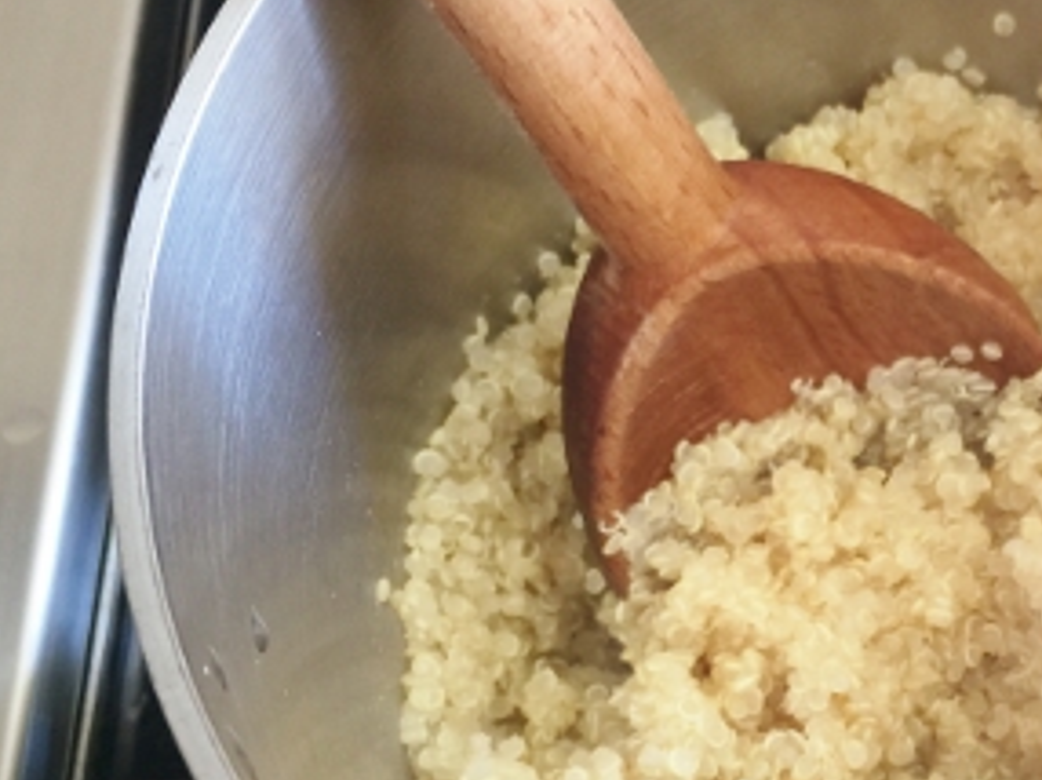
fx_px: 1955
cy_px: 467
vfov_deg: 22.5
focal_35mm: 65
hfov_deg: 28.1
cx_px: 1031
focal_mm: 4.15
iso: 32
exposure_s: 1/15
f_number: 2.2
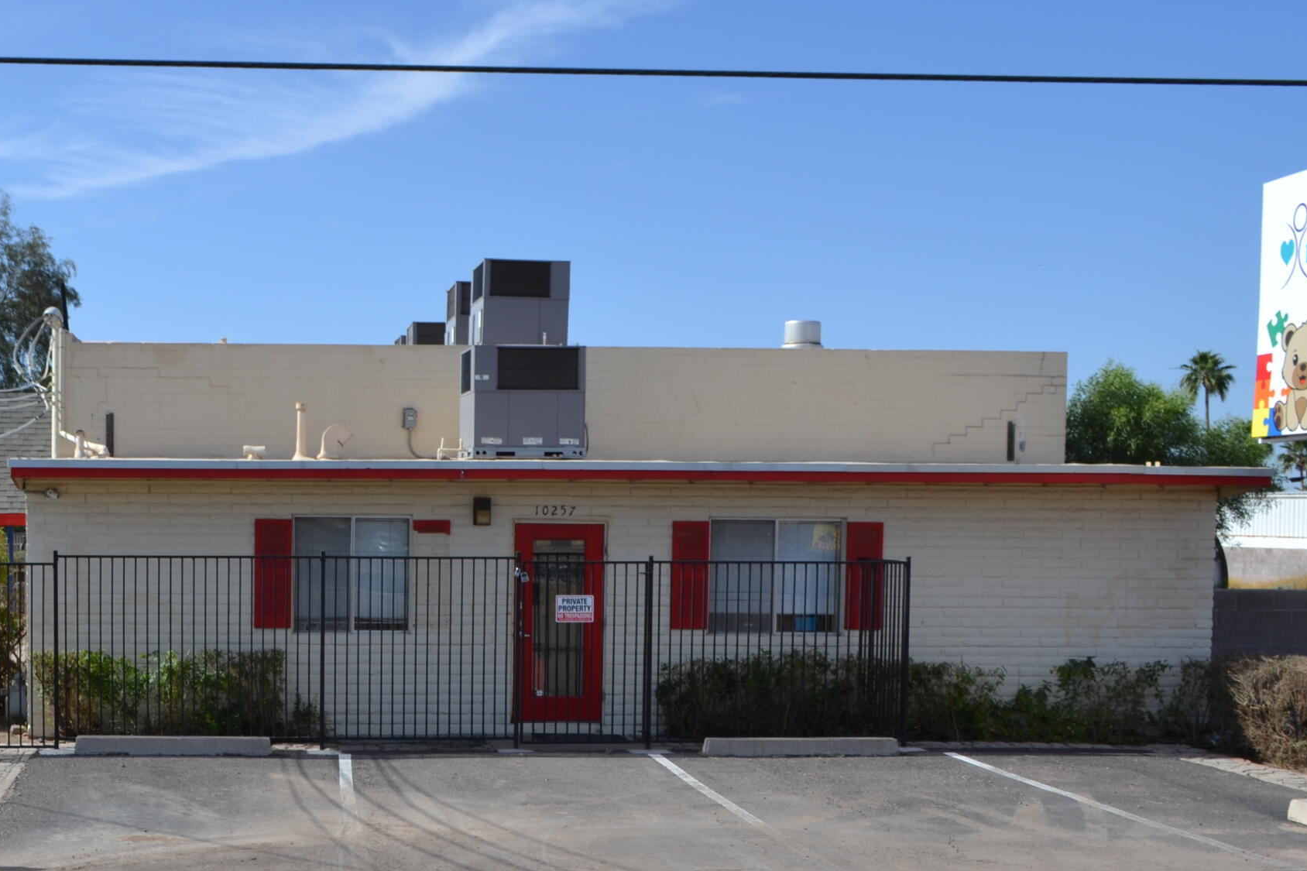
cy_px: 593
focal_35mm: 48
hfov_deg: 39.8
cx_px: 298
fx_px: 1742
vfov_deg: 27.9
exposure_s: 1/250
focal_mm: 18
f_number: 8
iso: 100
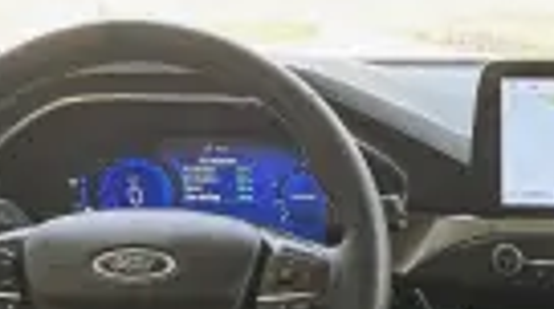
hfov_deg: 26.6
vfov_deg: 14.9
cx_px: 570
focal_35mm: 75
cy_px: 464
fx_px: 1100
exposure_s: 1/80
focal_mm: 5.96
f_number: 1.6
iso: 125
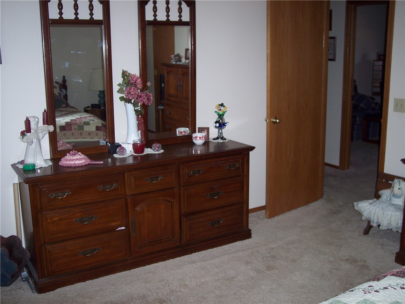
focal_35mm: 39
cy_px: 152
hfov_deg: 47.9
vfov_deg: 36.8
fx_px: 456
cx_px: 202
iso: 100
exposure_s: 1/60
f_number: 2.8
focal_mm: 8
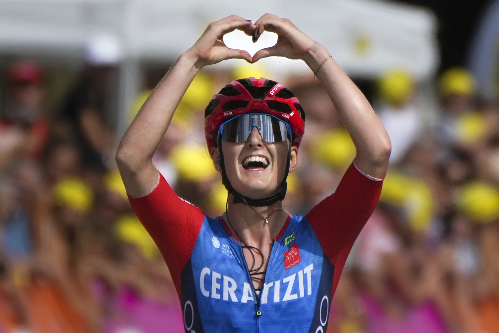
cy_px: 166
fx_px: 5544
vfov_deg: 3.4
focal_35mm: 400
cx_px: 250
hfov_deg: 5.2
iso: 320
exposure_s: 1/2500
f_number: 5.6
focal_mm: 400
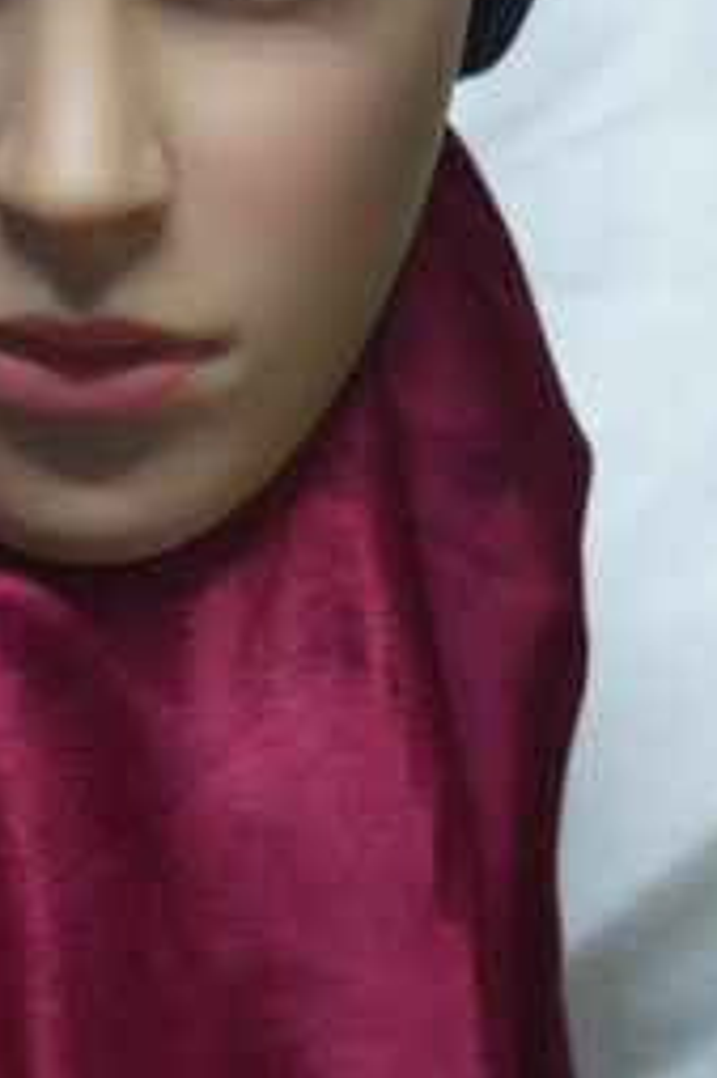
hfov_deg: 4.6
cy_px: 28
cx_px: 89
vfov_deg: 6.9
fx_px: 8914
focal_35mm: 298
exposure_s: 1/160
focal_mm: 96
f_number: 5.6
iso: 8000
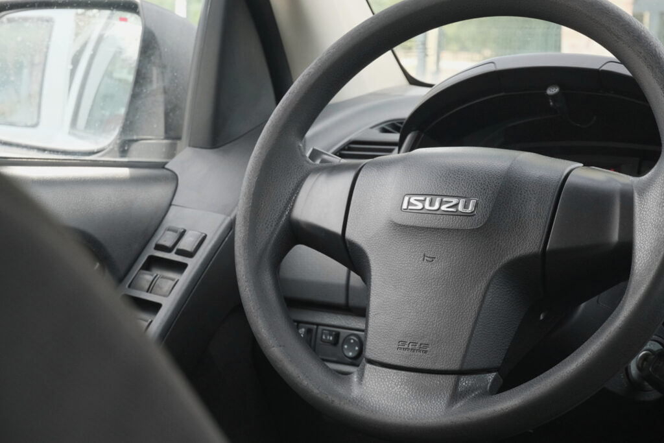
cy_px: 222
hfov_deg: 29.7
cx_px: 332
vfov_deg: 20.0
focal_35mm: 68
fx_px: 1254
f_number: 9
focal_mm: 45
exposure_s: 1/160
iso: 2000
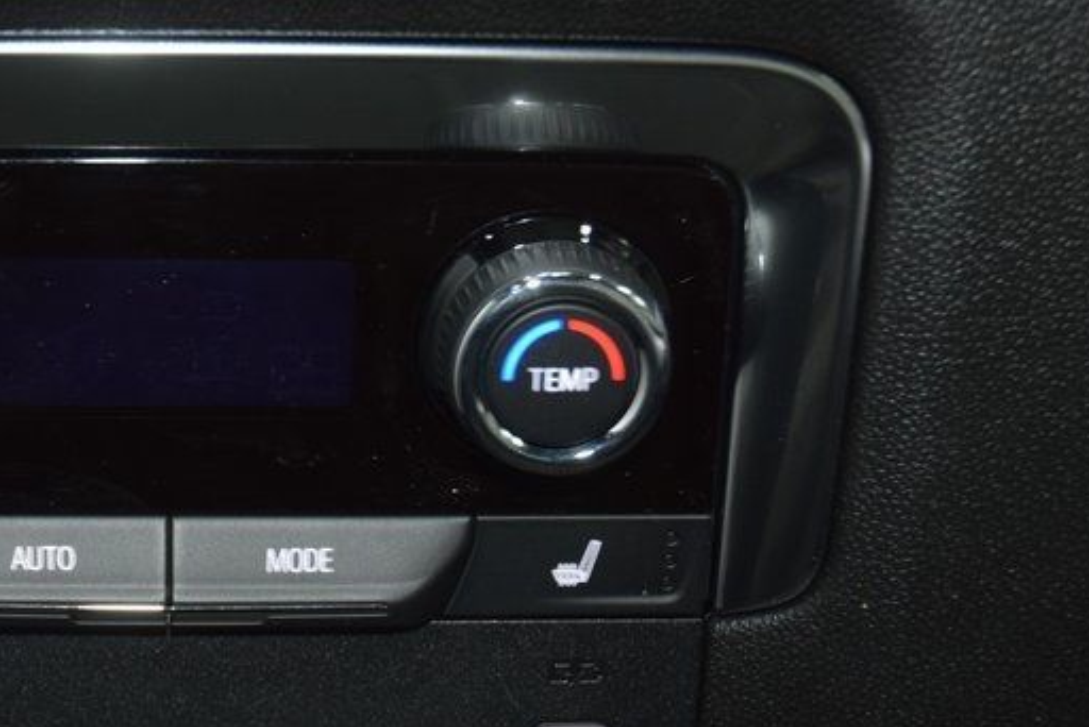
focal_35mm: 105
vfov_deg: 13.0
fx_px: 3178
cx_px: 166
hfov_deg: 19.2
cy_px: 486
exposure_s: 1/10
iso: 800
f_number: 4.2
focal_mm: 35
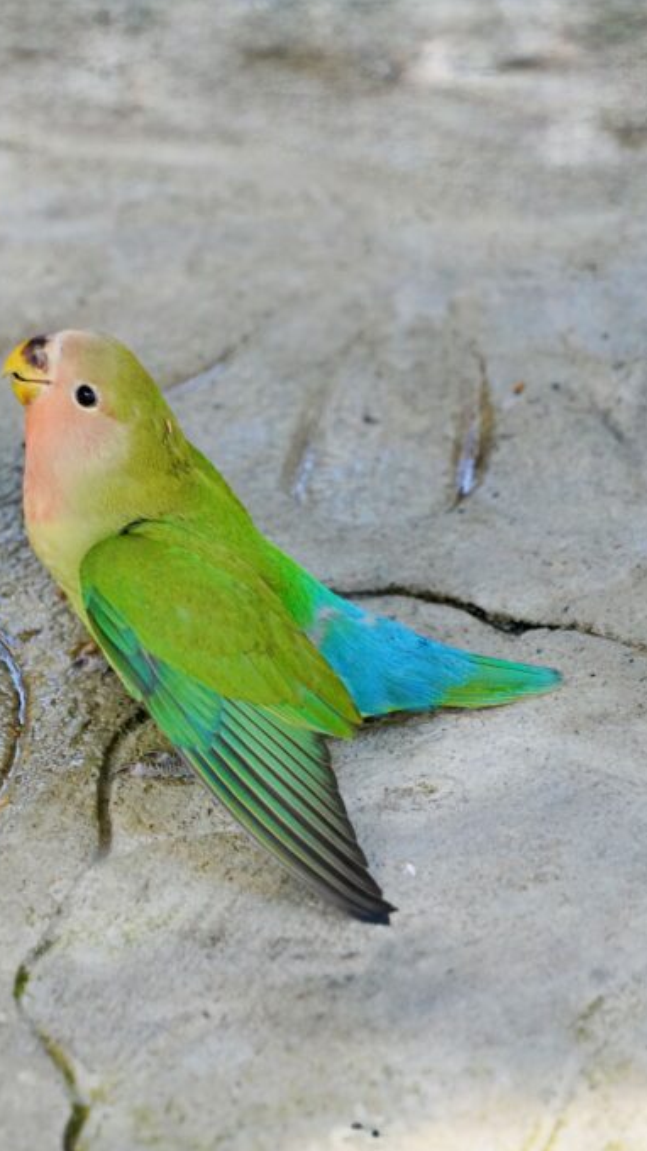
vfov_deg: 5.7
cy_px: 577
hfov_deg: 3.2
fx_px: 11558
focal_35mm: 379
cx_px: -73
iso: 2000
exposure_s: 1/250
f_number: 6.3
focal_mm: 240
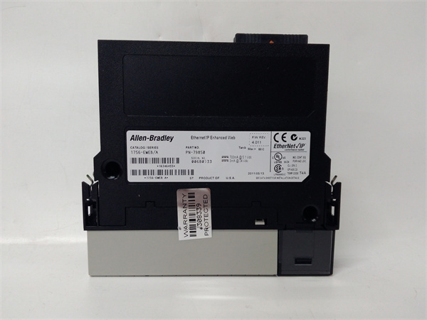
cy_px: 160
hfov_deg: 65.3
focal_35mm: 27
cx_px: 214
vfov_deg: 51.4
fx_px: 333
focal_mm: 3.79
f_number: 2
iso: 224
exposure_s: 1/33
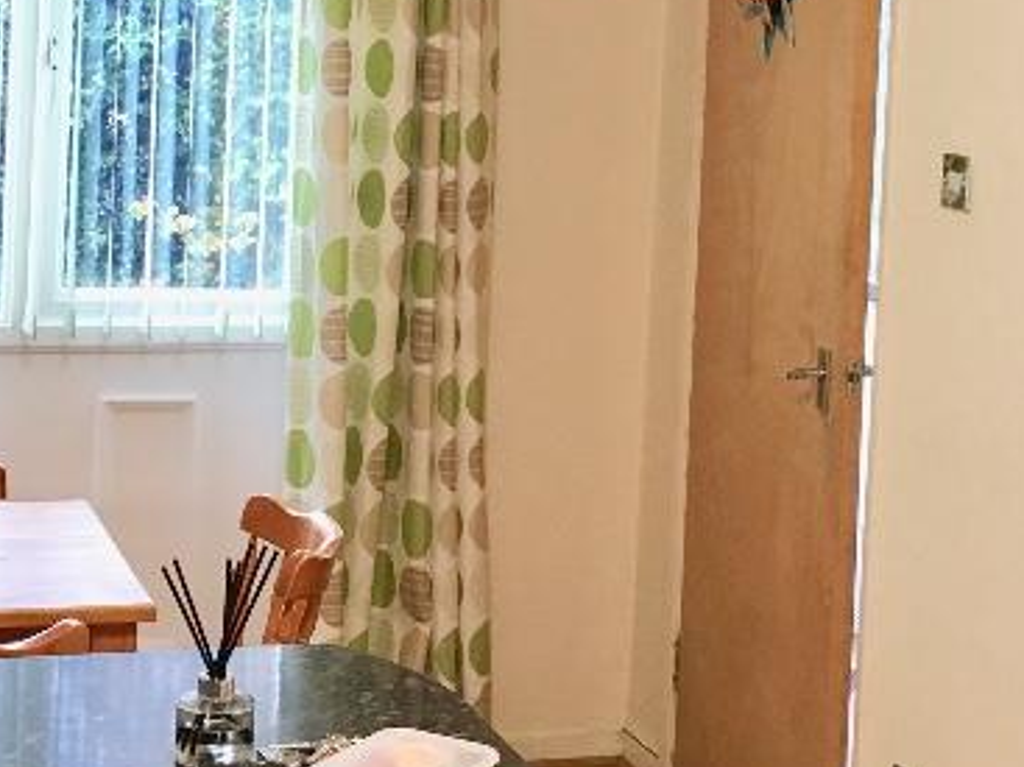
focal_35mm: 81
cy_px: 47
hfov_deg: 24.1
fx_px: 2395
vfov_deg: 17.9
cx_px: 371
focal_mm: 4.15
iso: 100
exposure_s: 1/33
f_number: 2.2
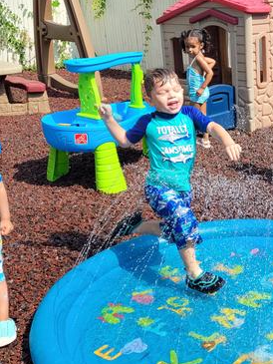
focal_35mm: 57
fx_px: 599
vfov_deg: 33.7
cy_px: 150
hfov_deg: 24.8
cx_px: 254
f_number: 1.8
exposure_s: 1/1303
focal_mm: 5.4
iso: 40
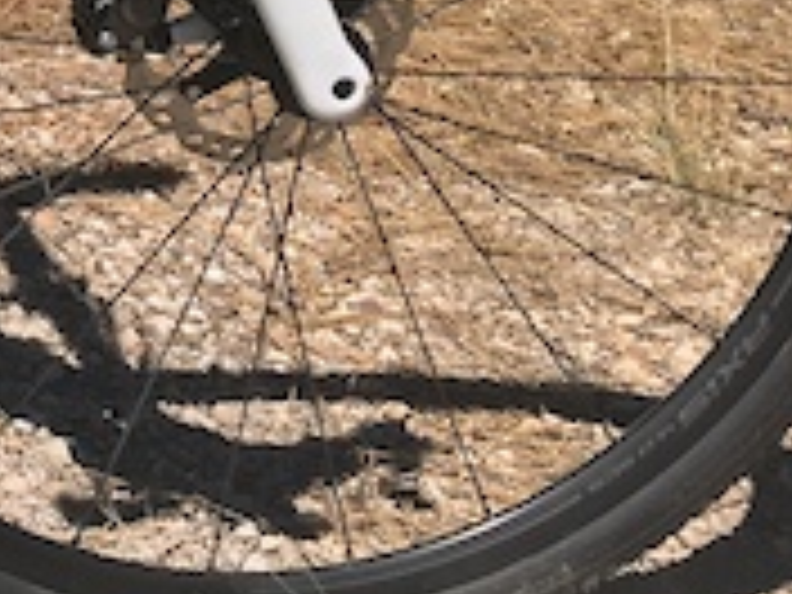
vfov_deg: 10.8
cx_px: -738
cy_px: -333
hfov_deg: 13.1
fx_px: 3020
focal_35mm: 132
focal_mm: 4.15
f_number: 2.2
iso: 25
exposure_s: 1/1789
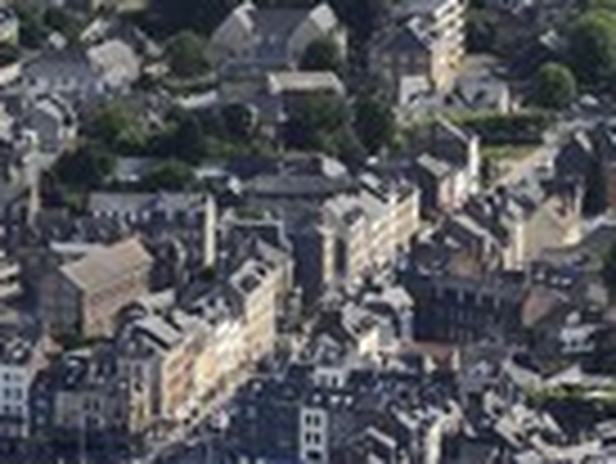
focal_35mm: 517
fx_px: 9208
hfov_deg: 3.8
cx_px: 315
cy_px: 261
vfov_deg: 2.9
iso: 400
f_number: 8
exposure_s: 1/500
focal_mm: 175
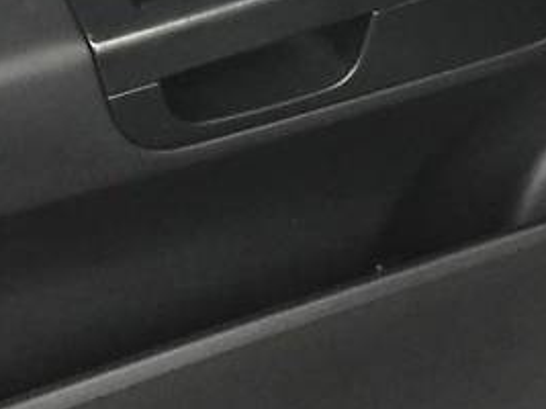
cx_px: 141
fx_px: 1372
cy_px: -2
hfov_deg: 22.3
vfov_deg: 16.6
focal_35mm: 87
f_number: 2.2
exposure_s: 1/20
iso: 250
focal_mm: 4.2
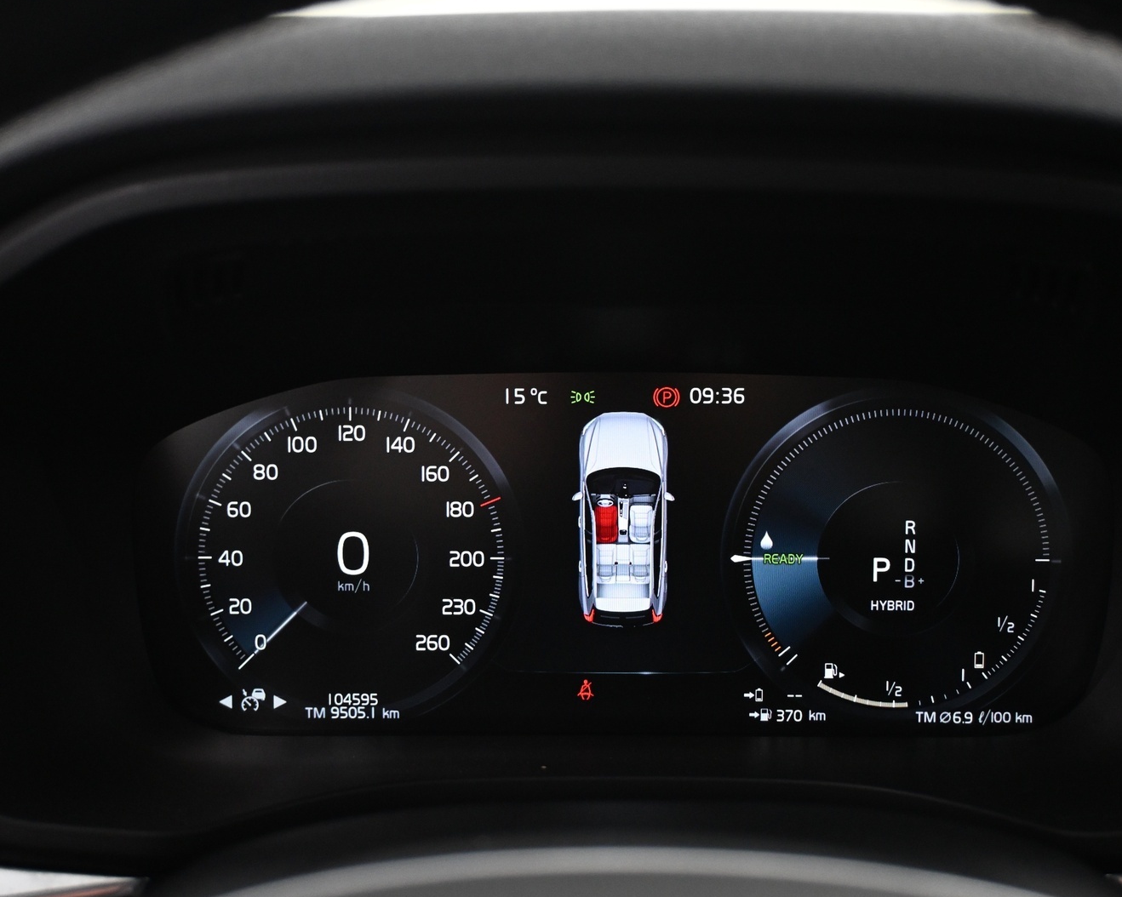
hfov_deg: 40.4
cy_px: 448
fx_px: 1523
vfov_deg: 32.8
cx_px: 608
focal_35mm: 46
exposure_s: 1/40
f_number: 4.5
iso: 2500
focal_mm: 26.5
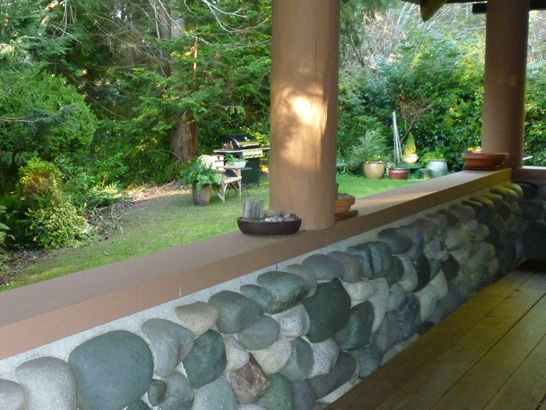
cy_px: 217
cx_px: 178
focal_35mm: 53
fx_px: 836
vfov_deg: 27.5
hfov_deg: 35.8
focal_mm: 5.2
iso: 320
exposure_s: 1/30
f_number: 3.3
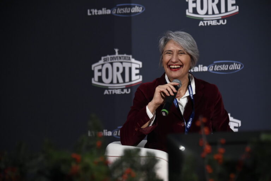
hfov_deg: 13.7
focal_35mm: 150
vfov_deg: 9.1
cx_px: 136
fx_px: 1128
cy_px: 90
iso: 5000
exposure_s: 1/320
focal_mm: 150
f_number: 5.6
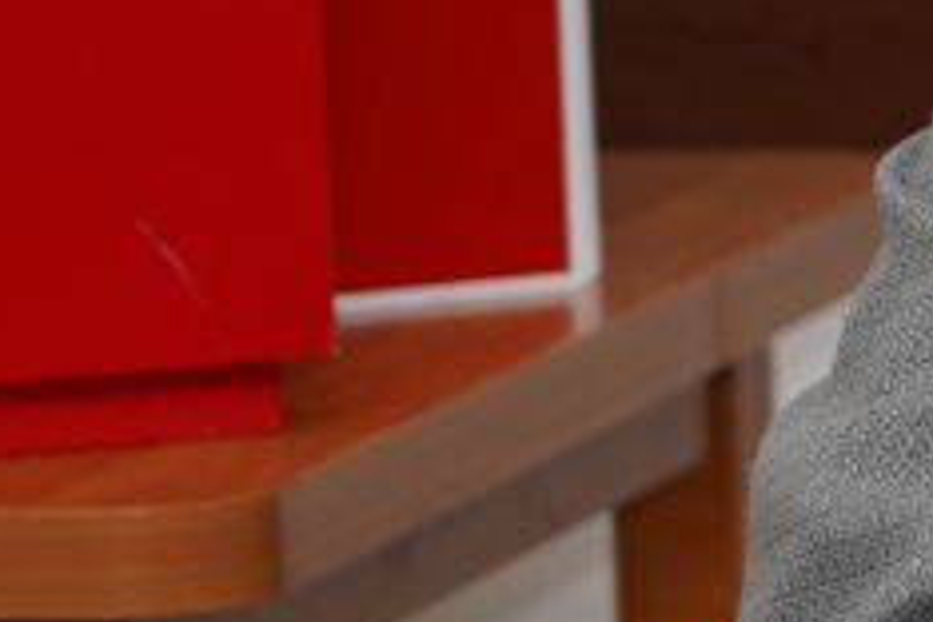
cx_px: 2121
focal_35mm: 584
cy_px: -142
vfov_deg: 2.4
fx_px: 15134
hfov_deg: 3.5
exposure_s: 1/100
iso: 200
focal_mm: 105
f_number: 4
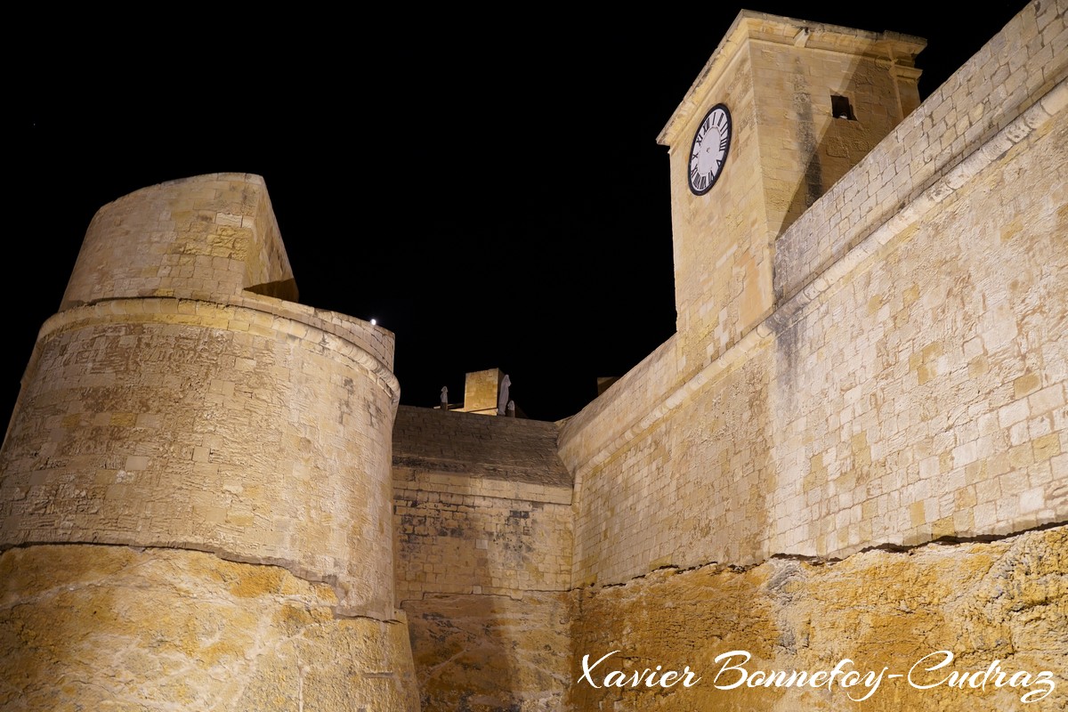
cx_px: 534
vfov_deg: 46.4
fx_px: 831
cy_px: 356
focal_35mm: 28
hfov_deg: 65.5
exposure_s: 1/13
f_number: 2.8
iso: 800
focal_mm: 28
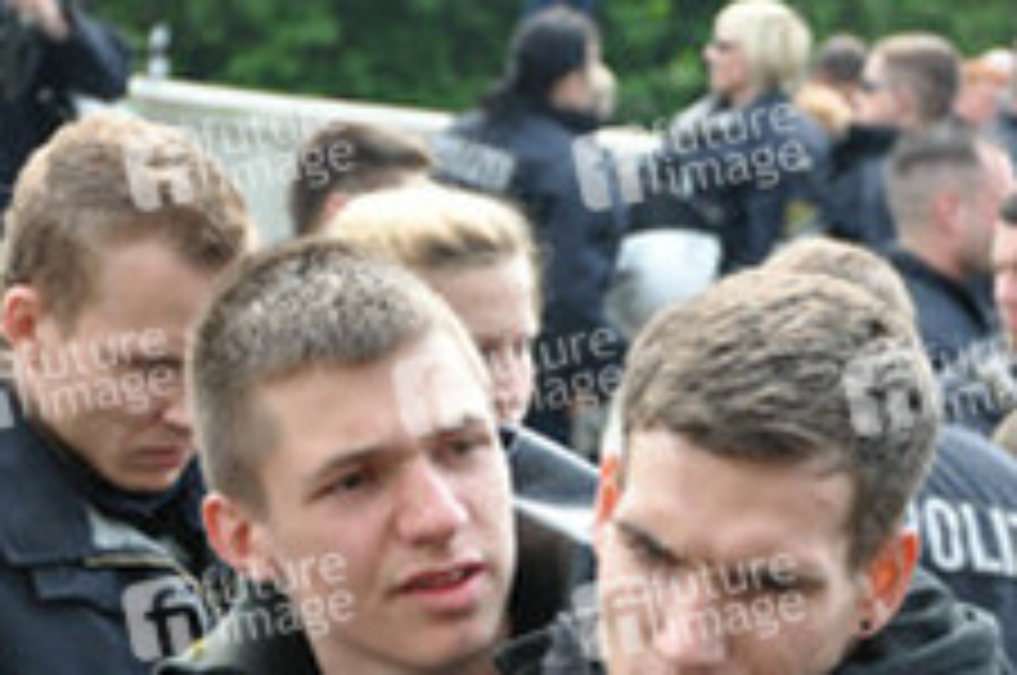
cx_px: 569
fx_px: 6347
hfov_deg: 9.2
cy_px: 495
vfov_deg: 6.1
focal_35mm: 225
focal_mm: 75
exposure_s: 1/800
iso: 800
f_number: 5.3
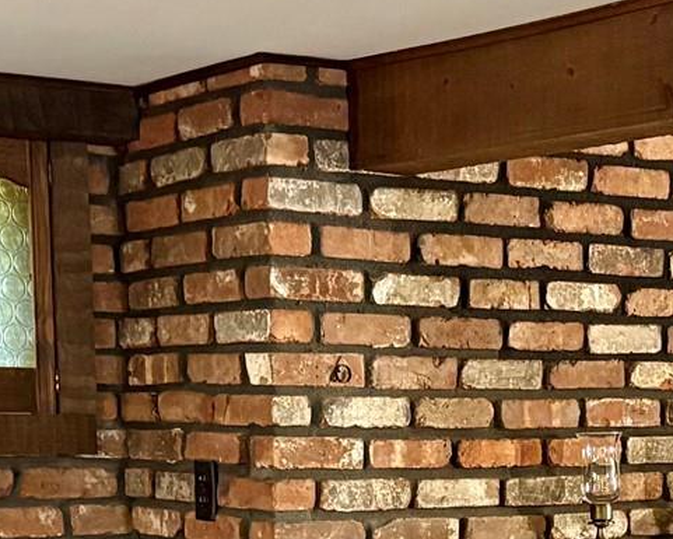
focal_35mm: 108
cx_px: 532
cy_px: 675
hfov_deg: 17.6
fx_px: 2152
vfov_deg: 13.8
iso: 640
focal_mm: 5.96
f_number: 1.6
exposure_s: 1/30
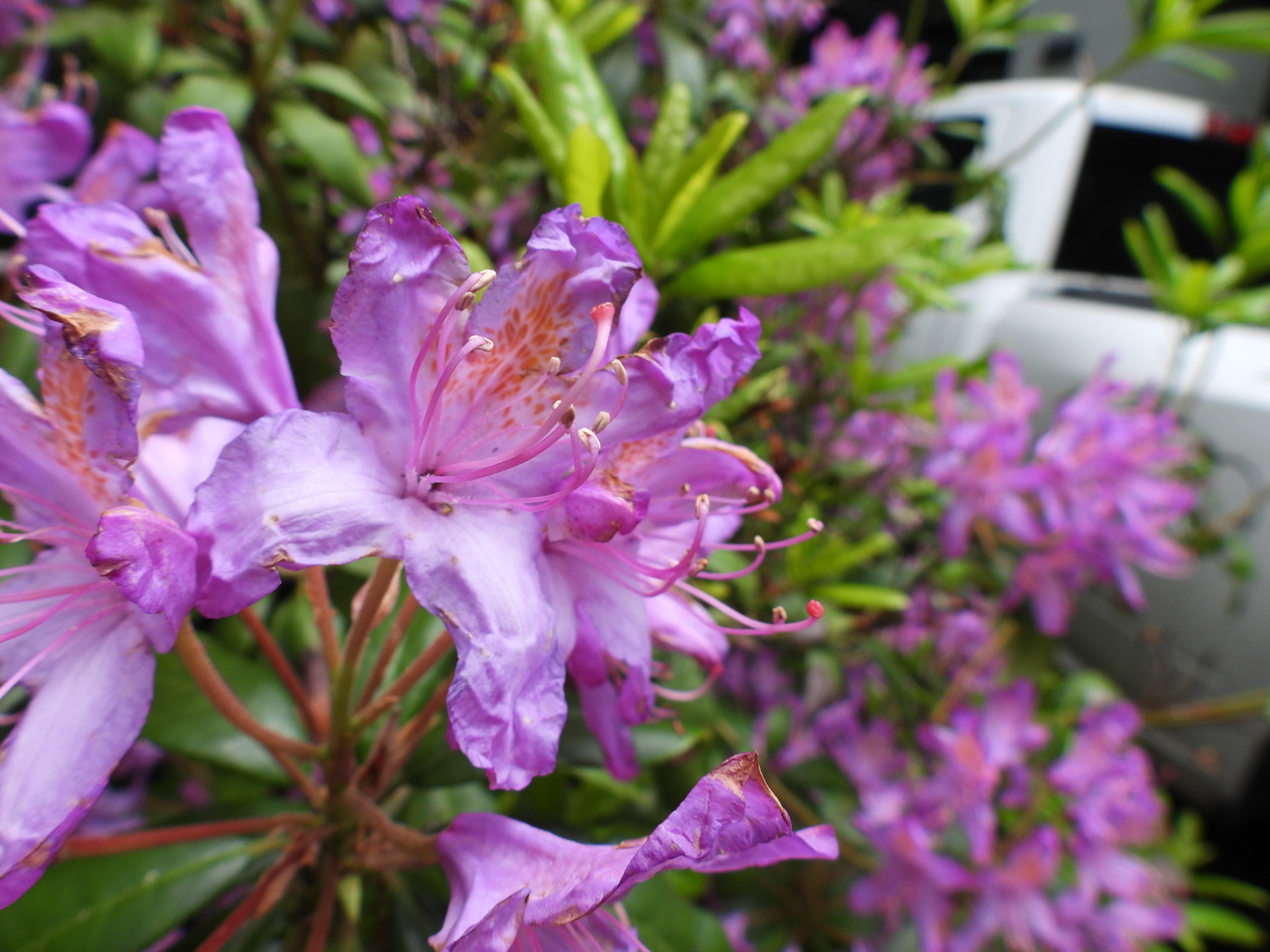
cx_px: 635
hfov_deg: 71.6
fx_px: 881
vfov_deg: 56.8
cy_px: 476
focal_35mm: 24
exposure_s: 1/250
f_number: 2.8
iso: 100
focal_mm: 4.3
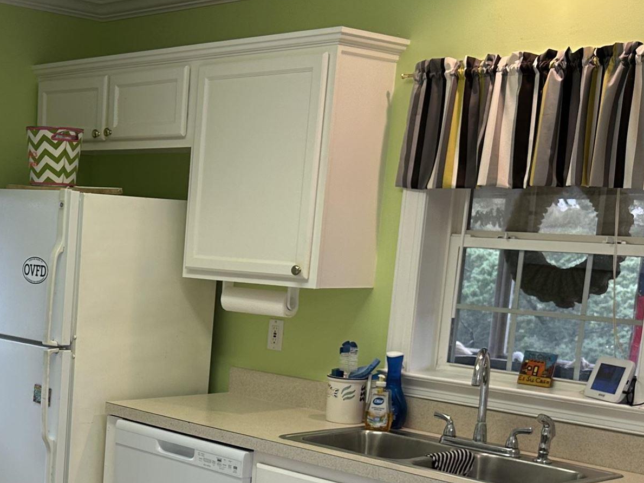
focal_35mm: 62
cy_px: 399
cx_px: 67
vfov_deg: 23.3
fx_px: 1154
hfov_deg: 29.9
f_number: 1.78
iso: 100
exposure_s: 1/120
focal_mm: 6.86
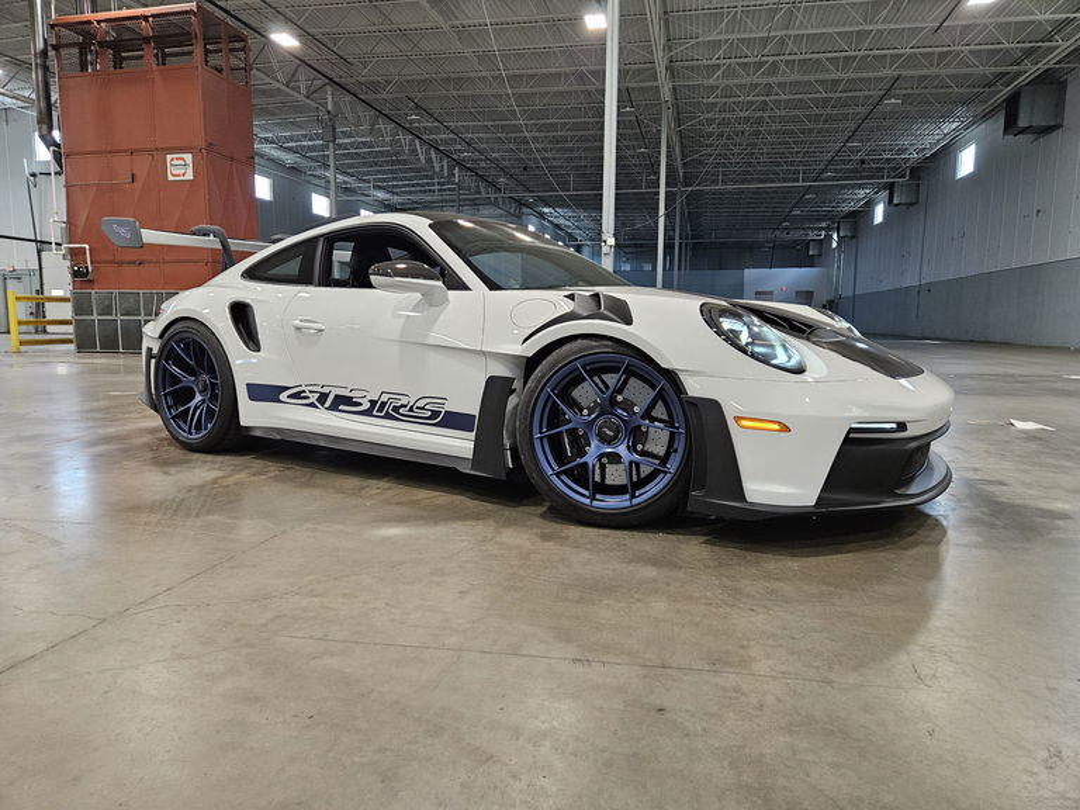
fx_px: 718
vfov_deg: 58.9
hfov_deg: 73.9
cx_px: 540
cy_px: 405
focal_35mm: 23
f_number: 1.8
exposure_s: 1/170
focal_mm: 5.4
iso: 640
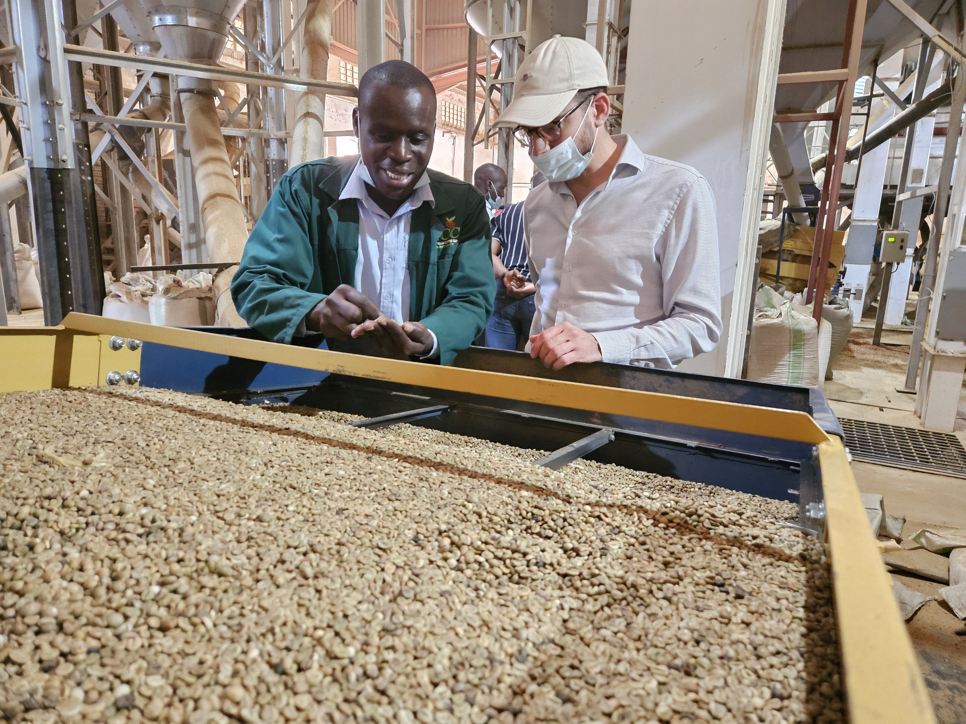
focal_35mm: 23
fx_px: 642
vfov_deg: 58.9
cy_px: 362
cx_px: 483
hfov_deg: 73.9
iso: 1600
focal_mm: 5.4
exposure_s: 1/25
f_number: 1.8
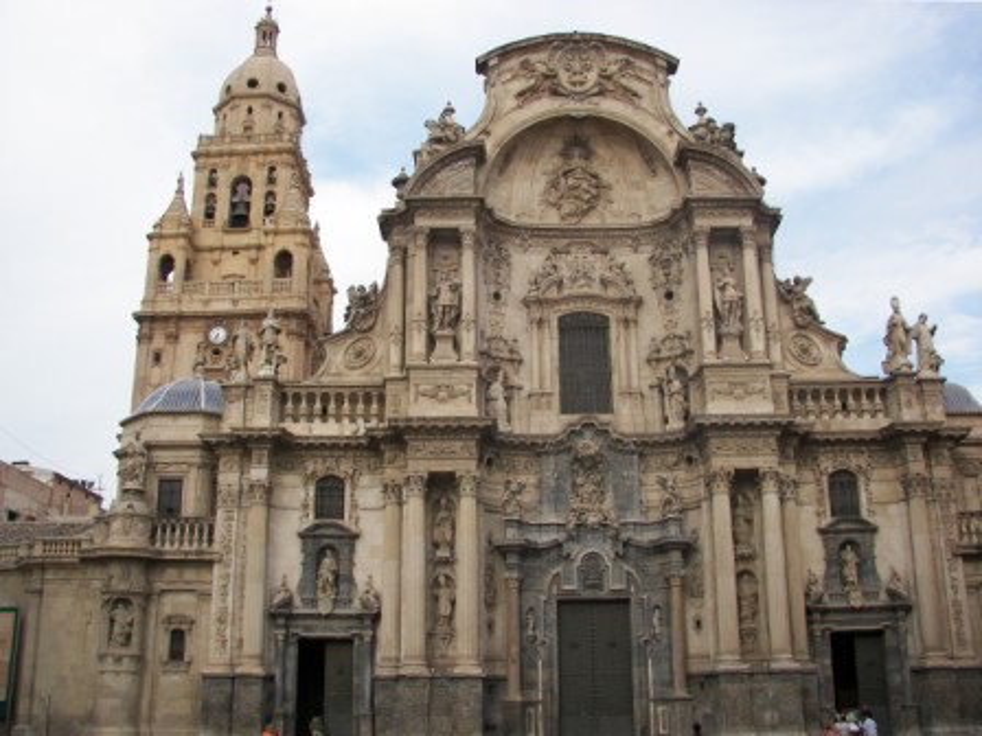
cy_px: 368
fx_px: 1021
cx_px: 491
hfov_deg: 51.4
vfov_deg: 39.7
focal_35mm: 36
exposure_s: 1/500
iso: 50
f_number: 2.8
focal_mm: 6
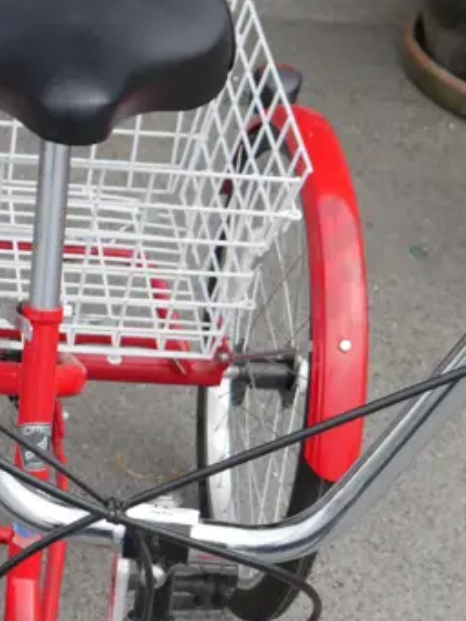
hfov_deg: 16.3
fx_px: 1614
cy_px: 603
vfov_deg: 21.1
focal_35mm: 90
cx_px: 68
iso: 200
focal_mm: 15
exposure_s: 1/250
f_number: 5.6
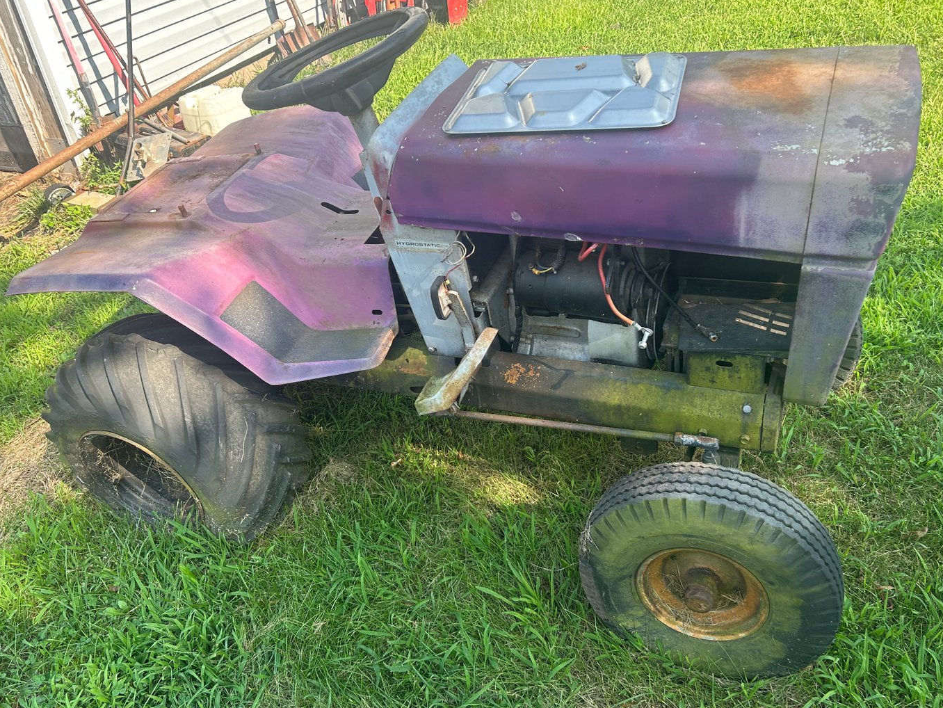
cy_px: 370
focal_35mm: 29
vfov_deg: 48.2
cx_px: 463
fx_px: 790
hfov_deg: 61.6
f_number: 1.5
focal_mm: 5.7
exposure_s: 1/674
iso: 50
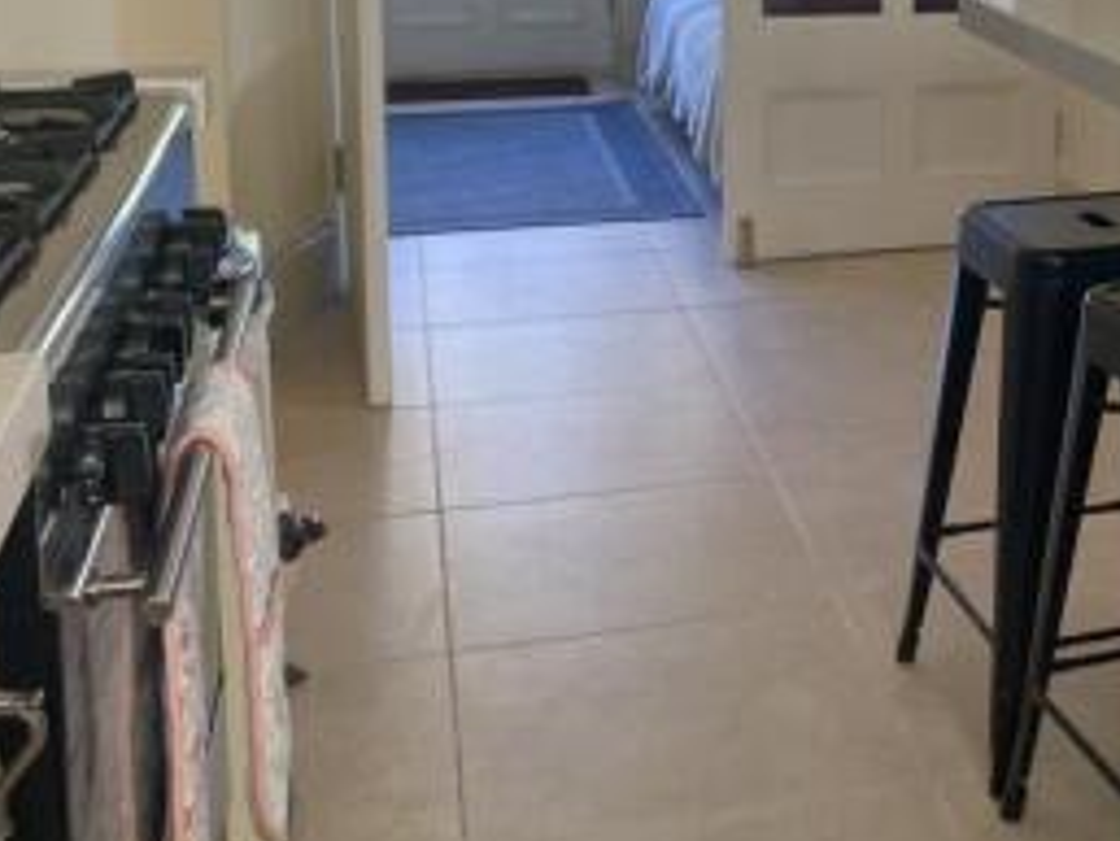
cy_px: 81
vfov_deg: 24.1
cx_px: 1174
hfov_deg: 30.0
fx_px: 1910
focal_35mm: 59
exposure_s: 1/100
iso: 80
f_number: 1.8
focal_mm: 4.25
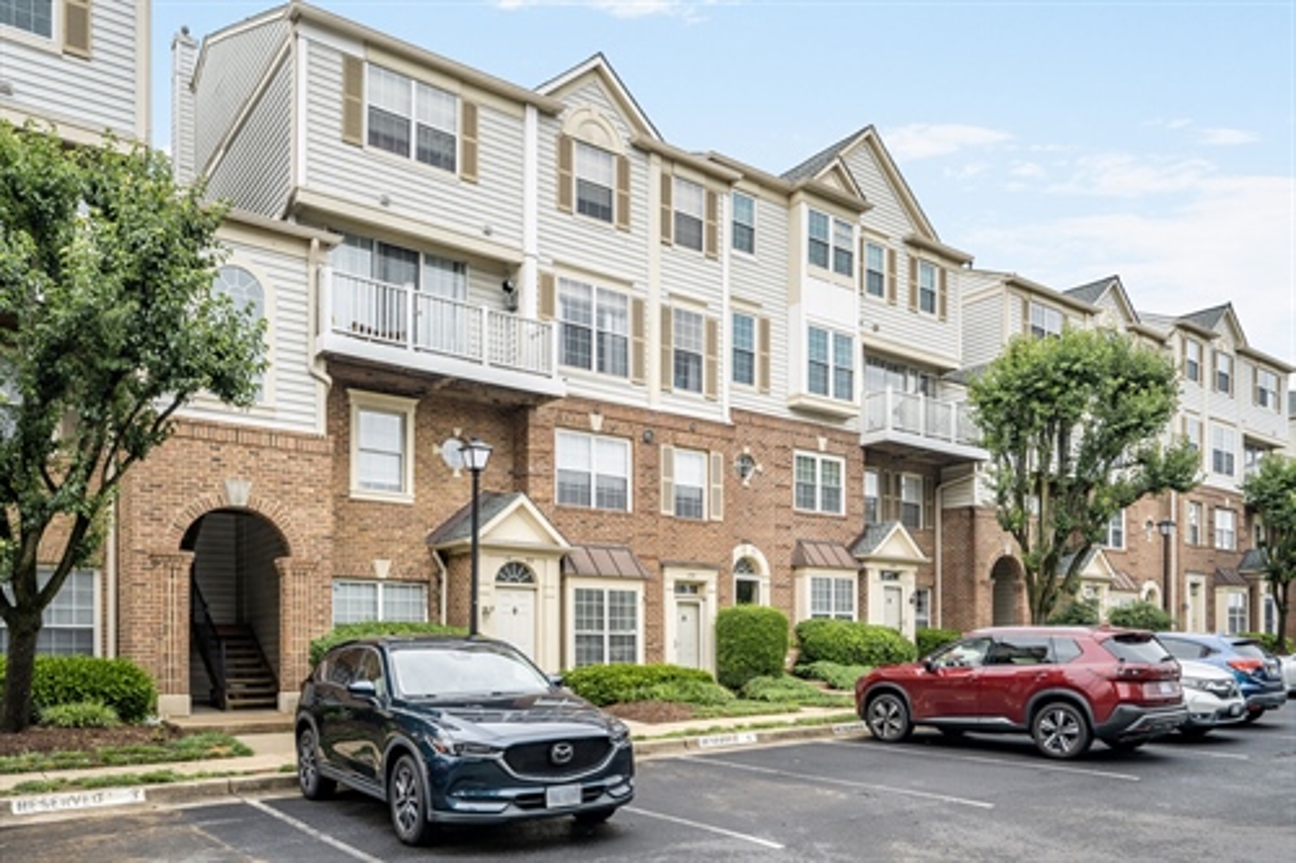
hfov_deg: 72.6
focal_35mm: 24
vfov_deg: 52.2
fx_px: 882
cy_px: 432
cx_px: 648
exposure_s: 1/160
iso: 200
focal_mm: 24.5
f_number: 9
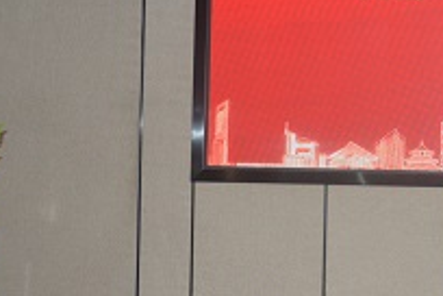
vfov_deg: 12.5
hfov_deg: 17.3
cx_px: 606
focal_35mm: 110
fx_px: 1354
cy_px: 131
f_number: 3.8
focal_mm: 22
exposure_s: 1/60
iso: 450
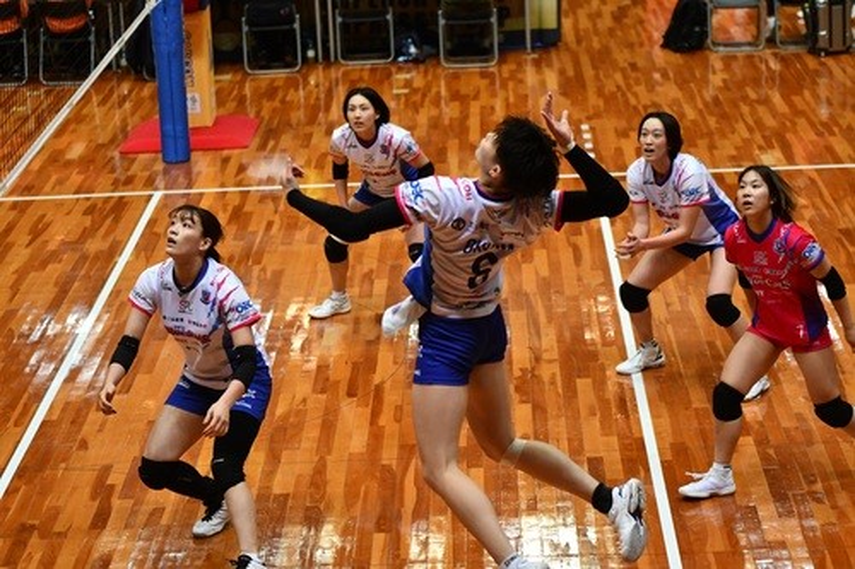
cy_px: 284
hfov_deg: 19.5
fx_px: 2493
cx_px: 428
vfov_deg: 13.0
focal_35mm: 105
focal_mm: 70
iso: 2800
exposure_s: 1/1000
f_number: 2.8
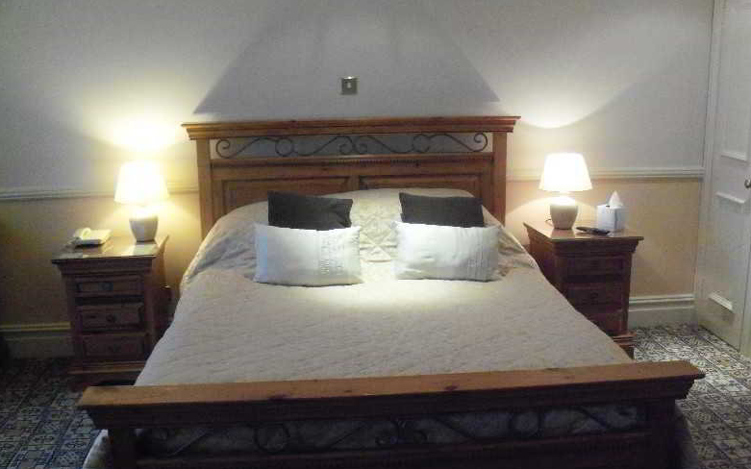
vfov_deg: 33.5
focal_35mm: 38
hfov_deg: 51.5
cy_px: 271
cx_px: 375
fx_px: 778
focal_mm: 6.3
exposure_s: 1/60
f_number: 3
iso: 640
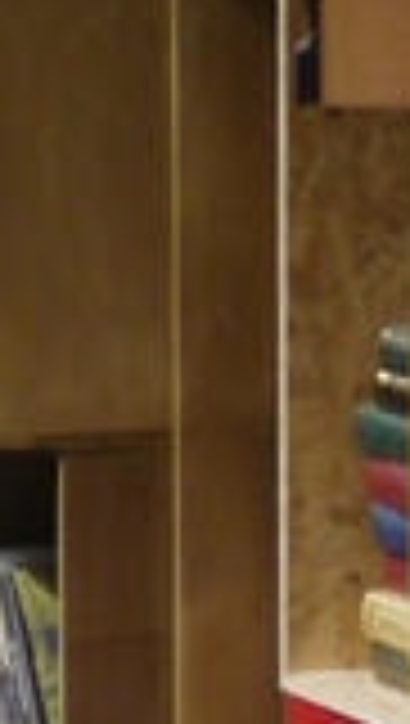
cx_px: 721
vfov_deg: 6.5
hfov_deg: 3.7
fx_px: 6239
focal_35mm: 324
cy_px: 1358
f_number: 1.7
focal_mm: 20
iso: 640
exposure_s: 1/60
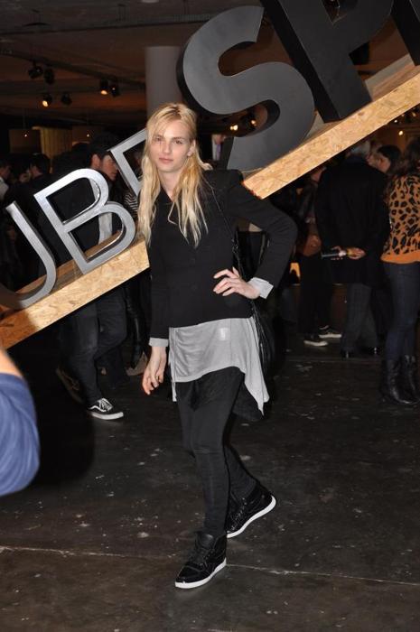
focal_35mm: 52
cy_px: 316
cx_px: 210
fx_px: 921
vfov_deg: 37.9
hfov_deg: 25.7
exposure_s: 1/60
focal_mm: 35
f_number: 4.5
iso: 400
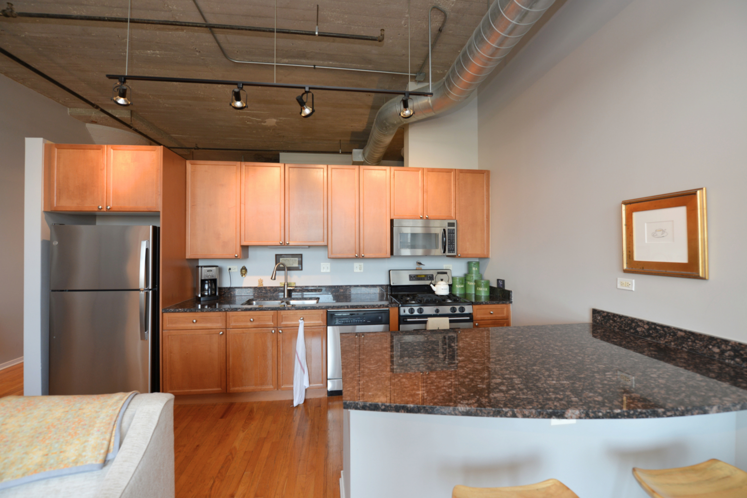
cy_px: 249
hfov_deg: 104.2
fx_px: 291
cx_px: 374
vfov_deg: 81.3
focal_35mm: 14
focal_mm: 14
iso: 320
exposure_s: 1/60
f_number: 4
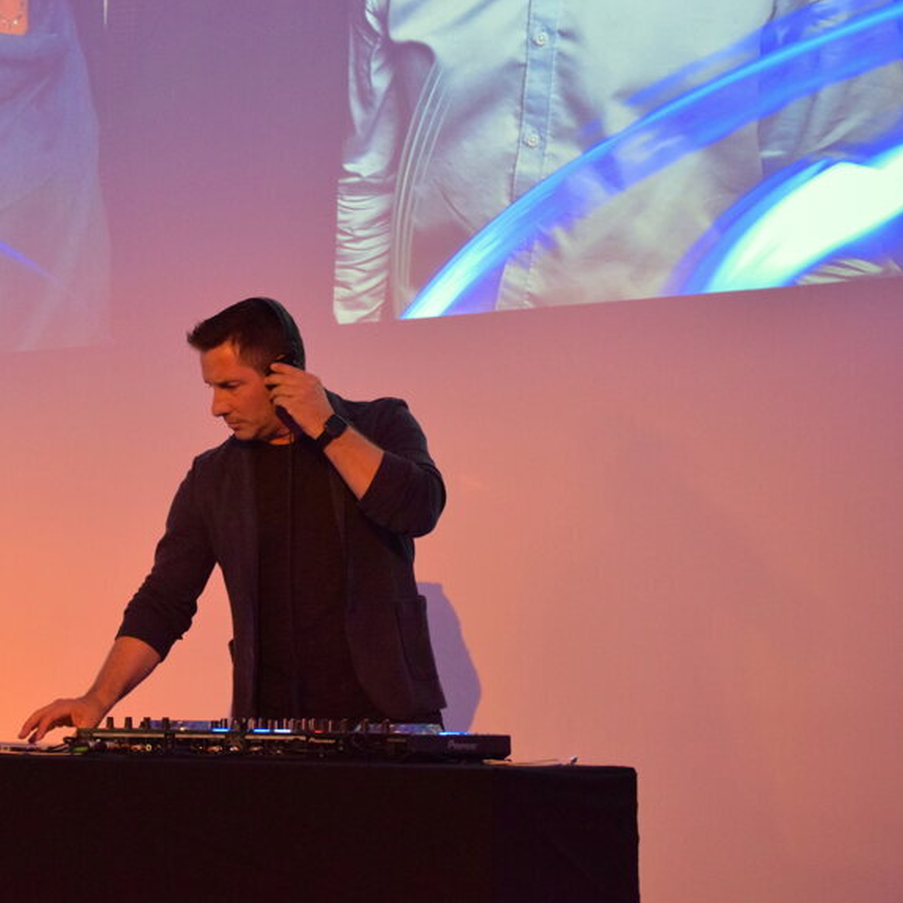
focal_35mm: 77
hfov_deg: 22.3
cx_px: 241
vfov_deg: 22.5
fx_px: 2273
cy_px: 453
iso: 4000
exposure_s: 1/60
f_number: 4.5
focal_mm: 40
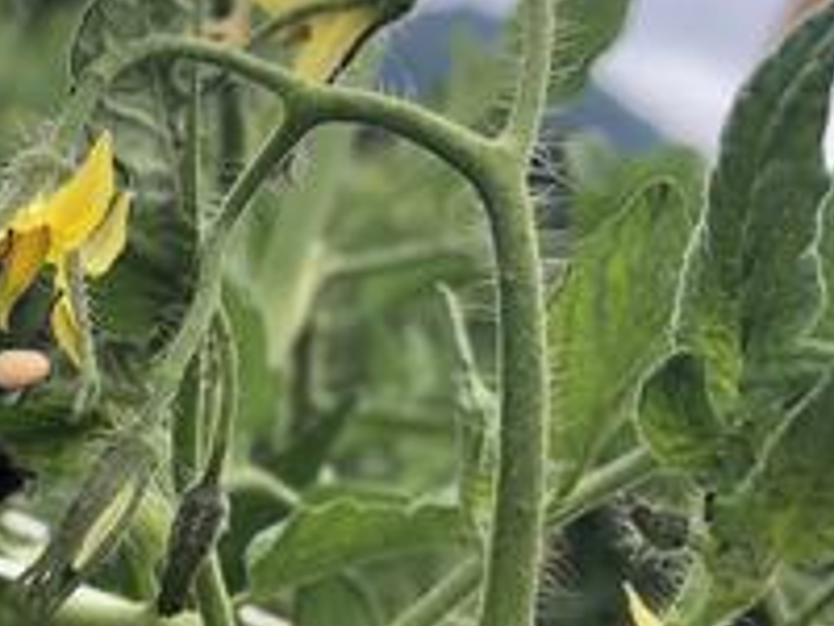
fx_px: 1349
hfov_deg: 31.9
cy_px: 484
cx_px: 17
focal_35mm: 56
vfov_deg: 25.7
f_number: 1.8
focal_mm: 3.99
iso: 20
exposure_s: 1/565
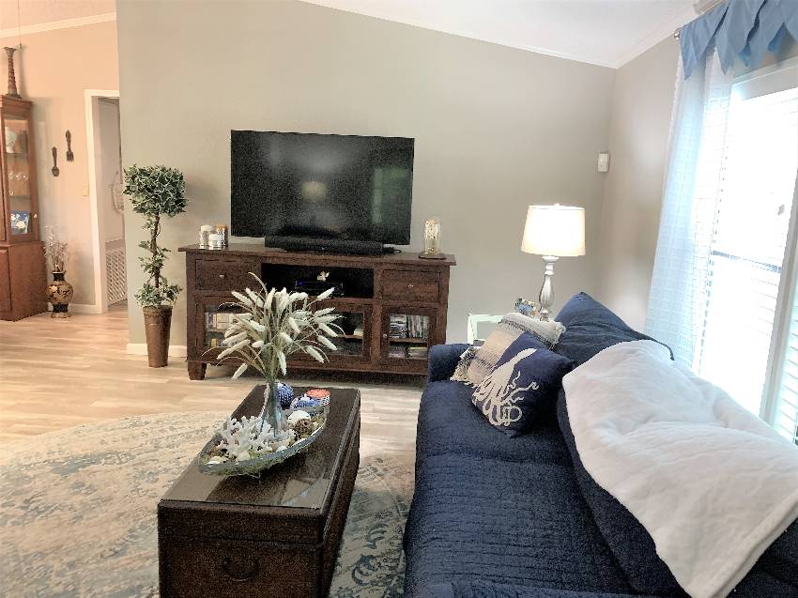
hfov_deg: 67.3
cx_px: 399
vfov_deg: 53.0
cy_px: 299
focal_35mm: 26
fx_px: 599
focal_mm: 4.25
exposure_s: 1/60
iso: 400
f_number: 1.8
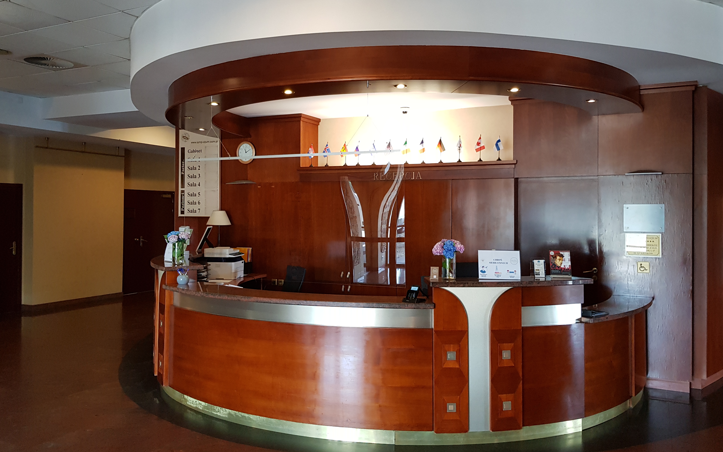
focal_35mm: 29
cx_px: 371
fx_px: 571
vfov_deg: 43.1
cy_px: 222
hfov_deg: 64.6
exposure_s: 1/33
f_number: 1.7
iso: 160
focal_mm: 4.2
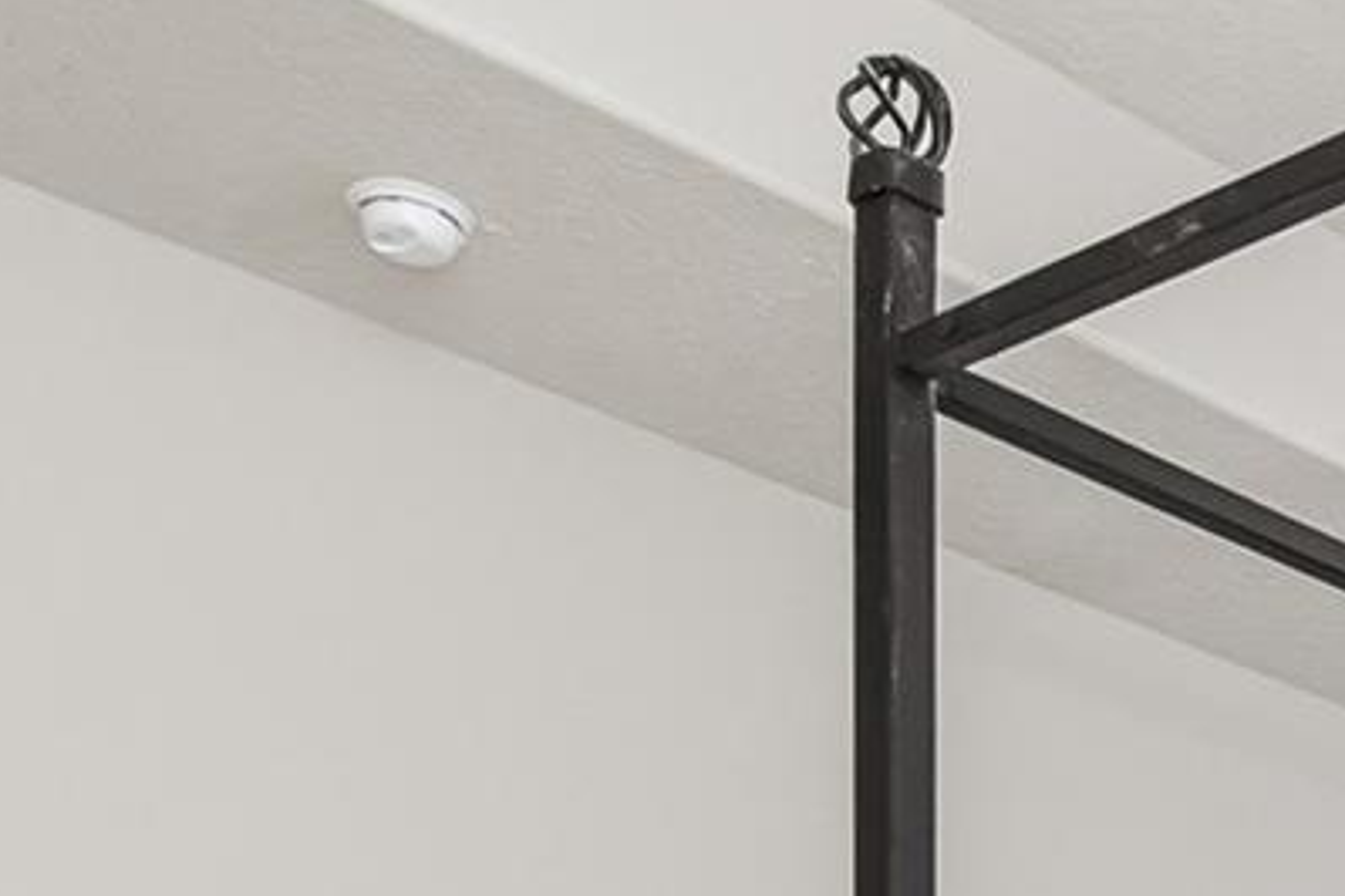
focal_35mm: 77
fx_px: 2877
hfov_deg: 23.3
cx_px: 1753
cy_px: 1780
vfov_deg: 14.7
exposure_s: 1/13
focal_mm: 10
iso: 320
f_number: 8
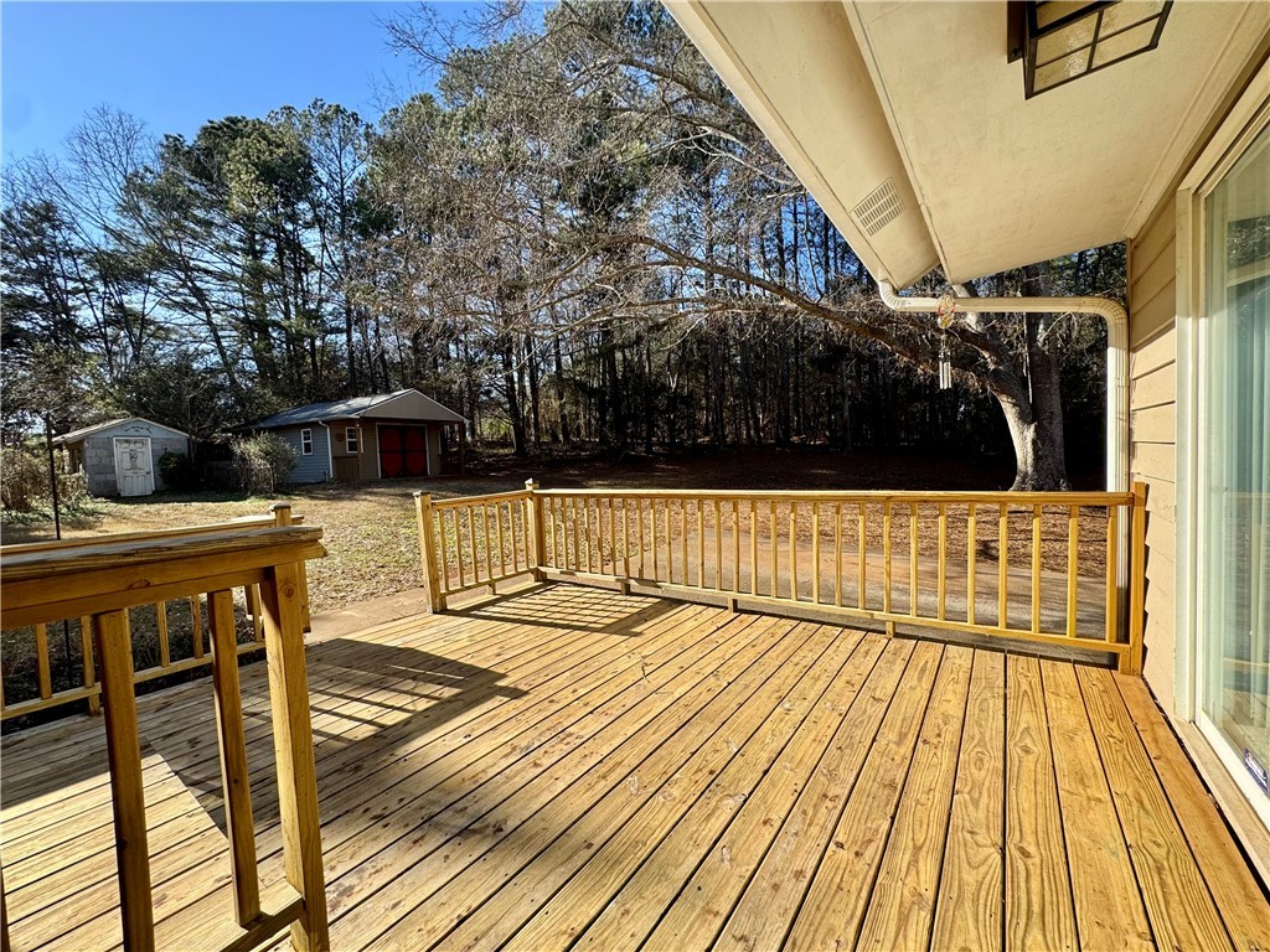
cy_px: 476
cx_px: 635
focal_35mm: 14
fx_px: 514
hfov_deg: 102.1
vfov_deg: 85.7
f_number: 2.2
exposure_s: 1/713
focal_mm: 2.22
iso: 40
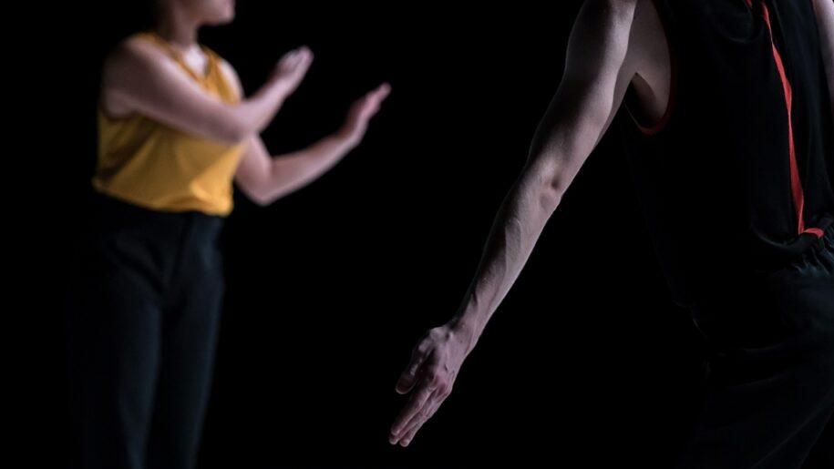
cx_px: 416
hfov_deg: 13.6
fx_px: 3495
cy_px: 117
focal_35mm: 158
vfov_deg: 7.7
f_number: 2.8
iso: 3200
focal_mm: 115
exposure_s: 1/400
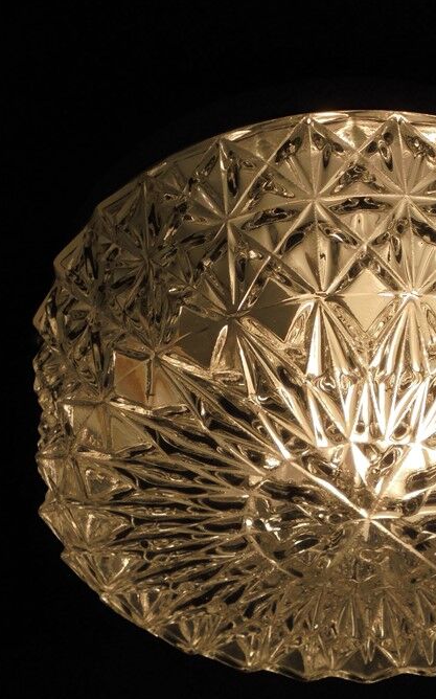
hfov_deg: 16.2
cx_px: 363
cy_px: 352
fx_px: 1522
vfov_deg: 25.8
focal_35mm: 80
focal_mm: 10.1
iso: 100
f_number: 5.2
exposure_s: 1/250
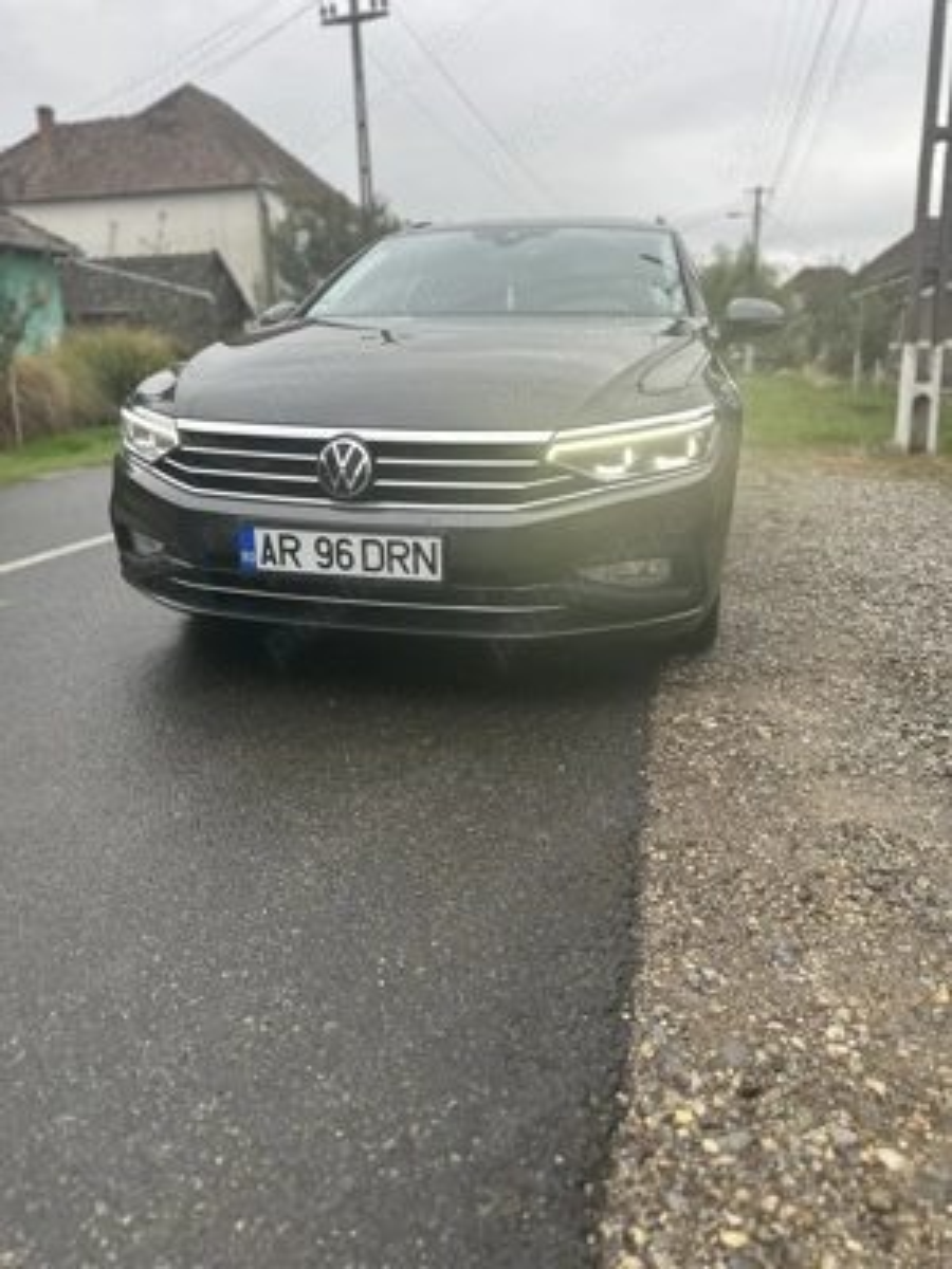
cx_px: 476
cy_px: 634
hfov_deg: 56.8
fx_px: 880
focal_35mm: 24
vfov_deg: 71.6
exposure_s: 1/286
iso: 80
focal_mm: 6.86
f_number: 1.78
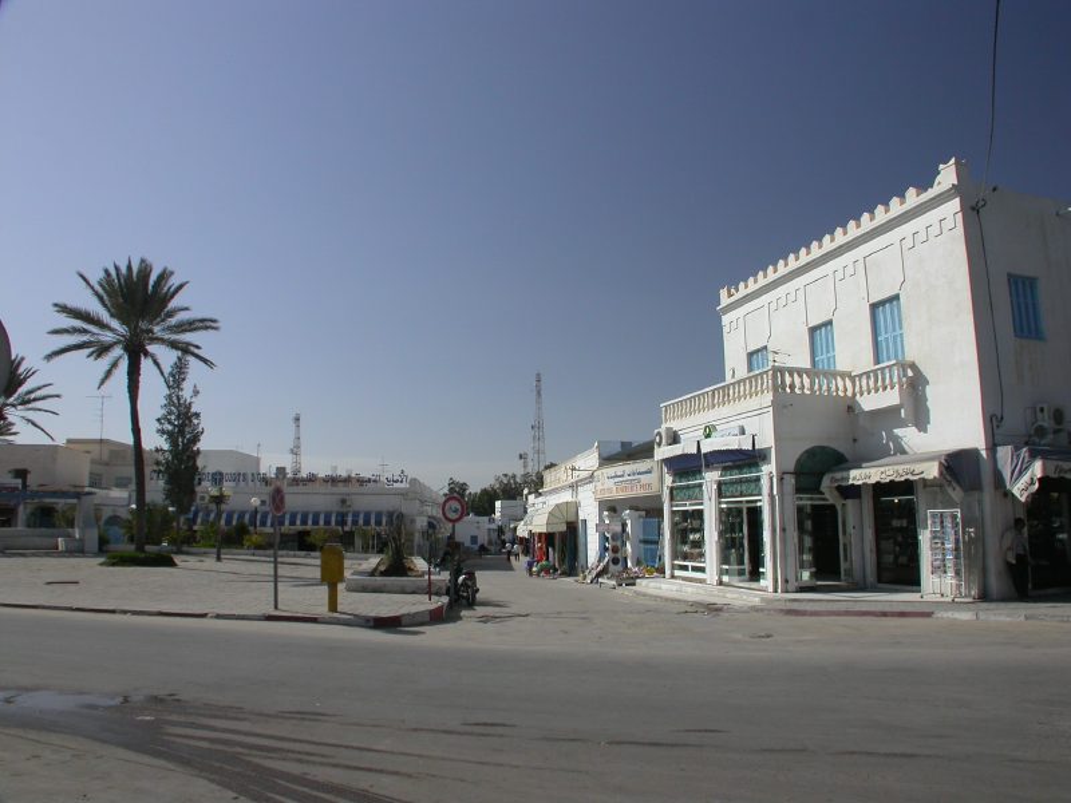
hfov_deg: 49.0
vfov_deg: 37.7
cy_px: 402
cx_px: 536
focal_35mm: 38
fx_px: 1176
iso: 100
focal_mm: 7.85
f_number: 6
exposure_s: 1/266
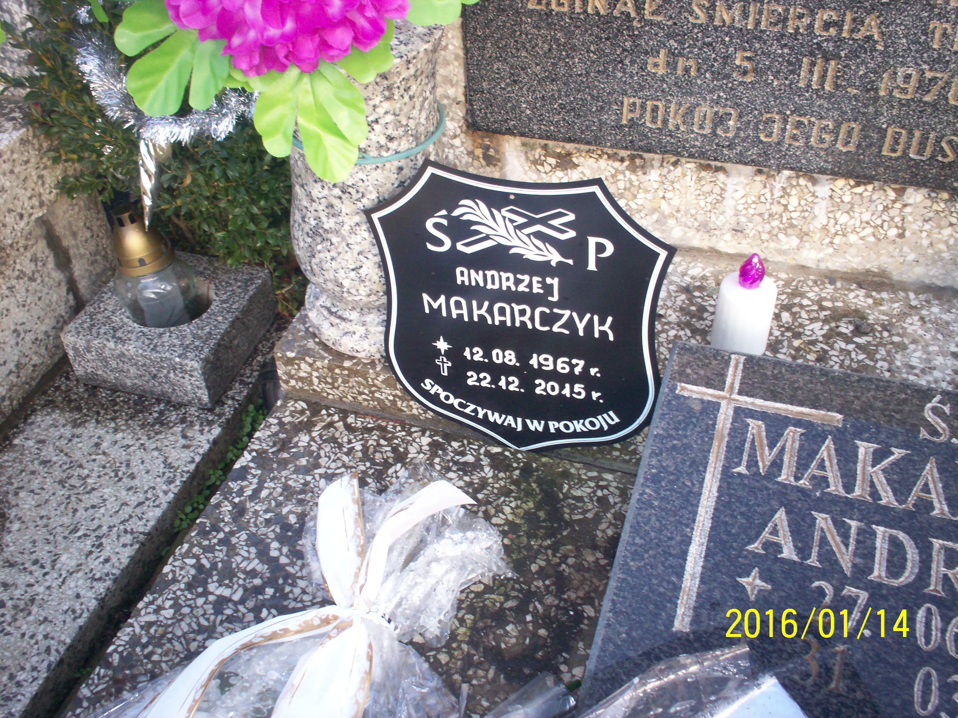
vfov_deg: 39.7
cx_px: 479
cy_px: 359
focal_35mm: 36
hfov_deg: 51.4
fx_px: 996
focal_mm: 6
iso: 140
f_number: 4.5
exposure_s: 1/60.7
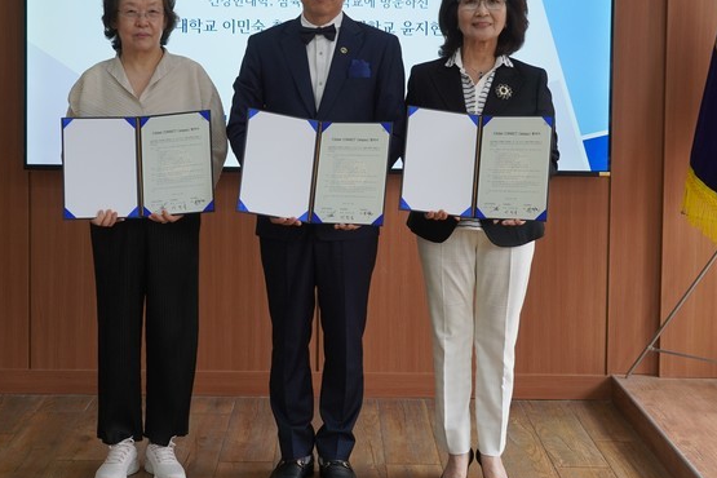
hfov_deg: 31.4
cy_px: 141
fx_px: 1275
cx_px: 314
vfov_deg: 21.1
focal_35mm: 64
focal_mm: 37
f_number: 4
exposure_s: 1/160
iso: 500
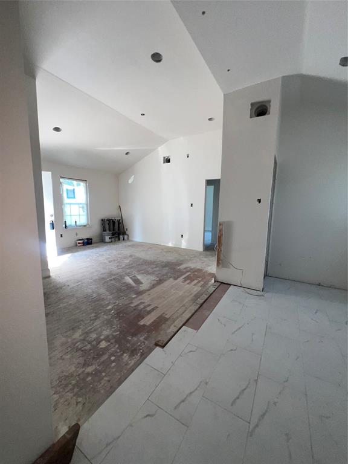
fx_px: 174
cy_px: 232
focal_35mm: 13
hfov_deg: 89.9
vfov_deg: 106.2
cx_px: 174
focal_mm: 1.57
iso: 80
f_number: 1.8
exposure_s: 1/121
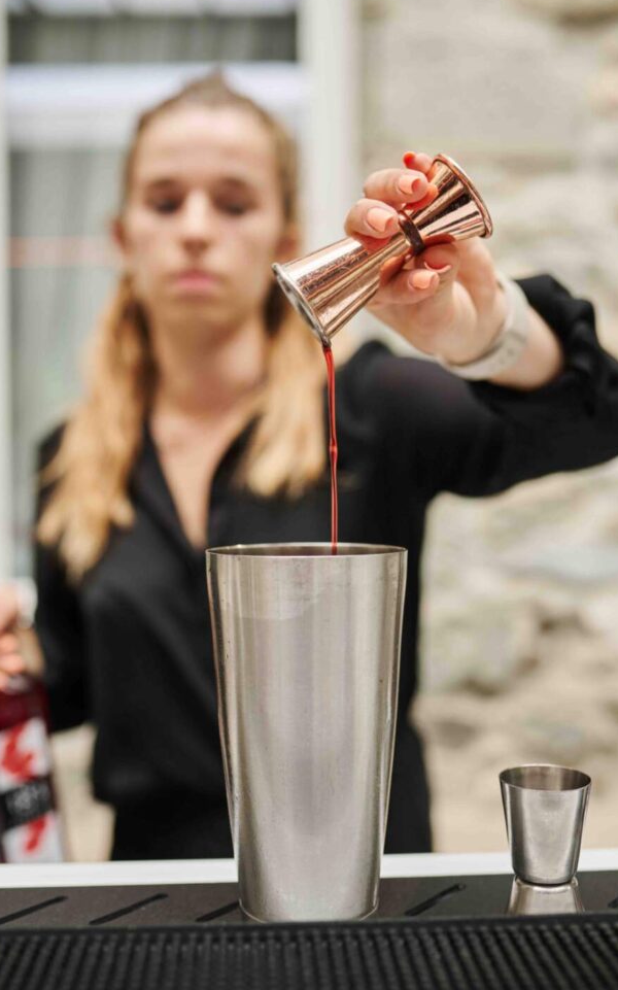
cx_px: 306
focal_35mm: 38
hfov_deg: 33.6
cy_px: 496
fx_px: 1025
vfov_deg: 51.6
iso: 640
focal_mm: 35
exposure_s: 1/320
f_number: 2.2
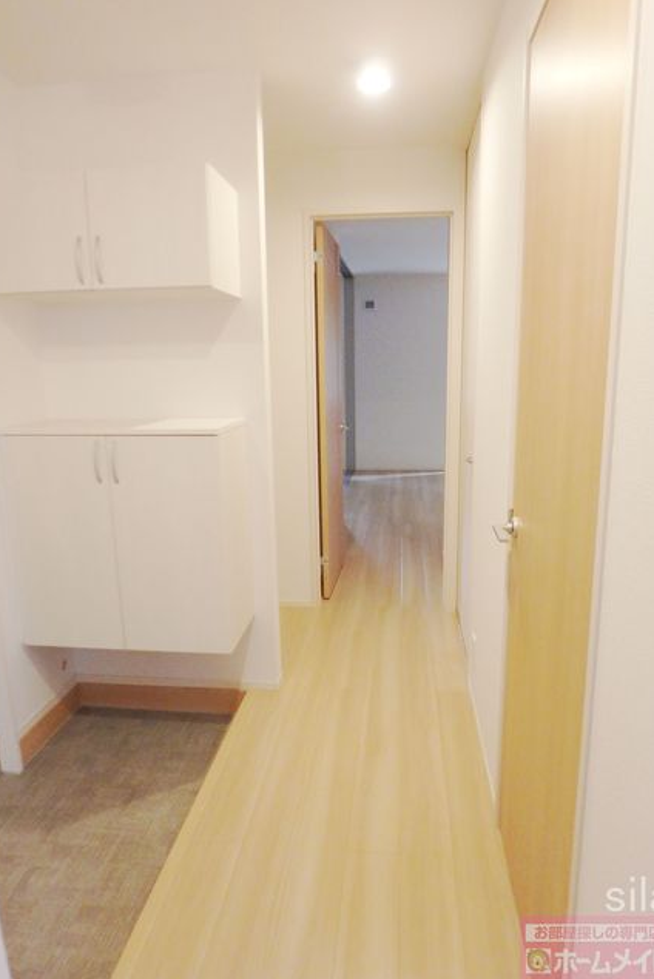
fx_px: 599
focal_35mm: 22
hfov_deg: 57.3
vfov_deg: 78.6
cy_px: 489
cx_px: 329
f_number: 3.5
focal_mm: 3.7
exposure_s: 1/30
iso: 400
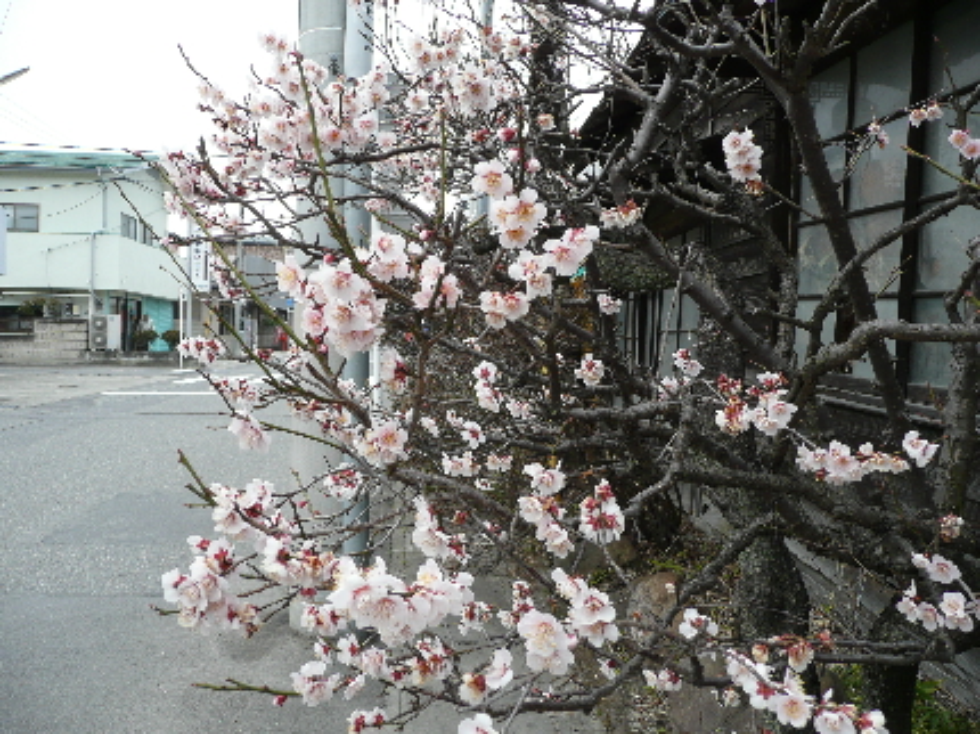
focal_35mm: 28
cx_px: 490
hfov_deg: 63.5
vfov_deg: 49.7
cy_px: 367
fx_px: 792
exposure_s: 1/320
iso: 100
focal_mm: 4.6
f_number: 3.3
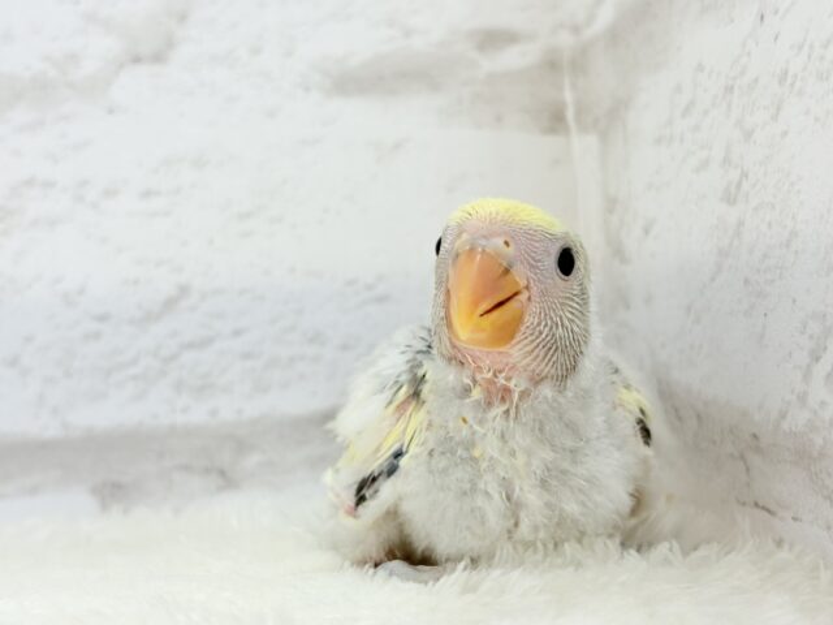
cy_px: 312
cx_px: 416
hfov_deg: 36.8
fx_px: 1251
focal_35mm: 52
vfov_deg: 28.0
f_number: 1.6
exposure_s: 1/50
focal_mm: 5.96
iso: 40
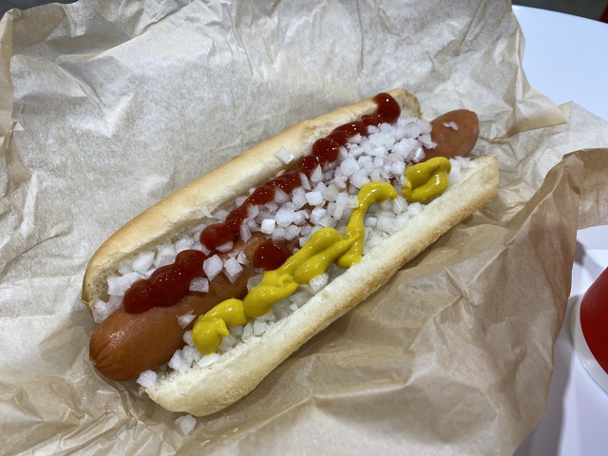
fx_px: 457
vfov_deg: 53.1
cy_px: 228
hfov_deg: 67.3
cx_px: 304
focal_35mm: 26
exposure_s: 1/100
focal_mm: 4.25
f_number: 1.8
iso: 50
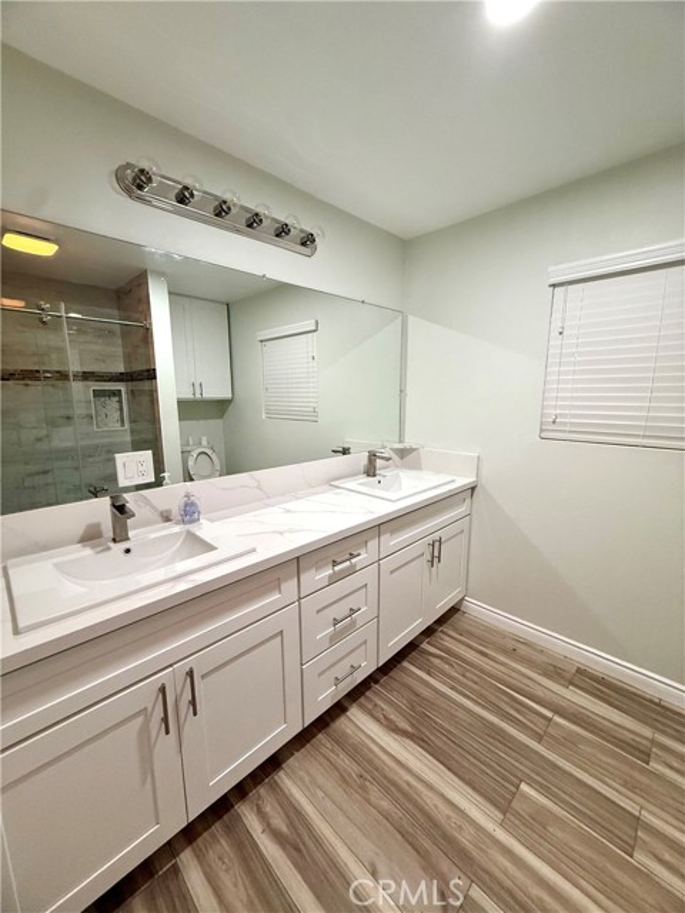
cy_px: 456
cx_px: 342
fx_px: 369
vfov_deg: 102.1
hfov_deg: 85.7
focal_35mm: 14
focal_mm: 2.22
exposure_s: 1/120
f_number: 2.2
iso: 320
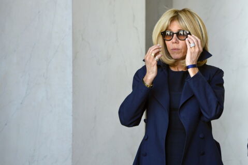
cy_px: 82
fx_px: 2754
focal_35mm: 400
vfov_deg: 3.4
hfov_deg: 5.2
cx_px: 124
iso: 1000
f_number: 5.6
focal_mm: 400
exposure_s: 1/500
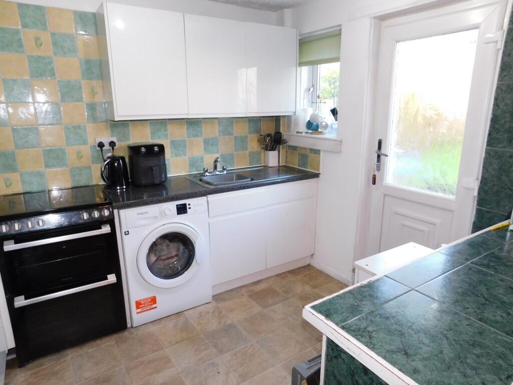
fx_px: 341
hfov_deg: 73.9
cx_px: 256
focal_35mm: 23
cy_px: 192
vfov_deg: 58.9
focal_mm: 4
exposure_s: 1/30
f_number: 3
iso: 200
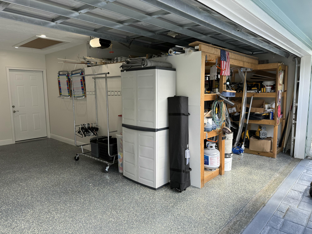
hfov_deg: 71.6
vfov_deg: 56.8
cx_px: 156
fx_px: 216
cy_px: 117
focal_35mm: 24
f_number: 1.78
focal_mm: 6.76
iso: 64
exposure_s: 1/202
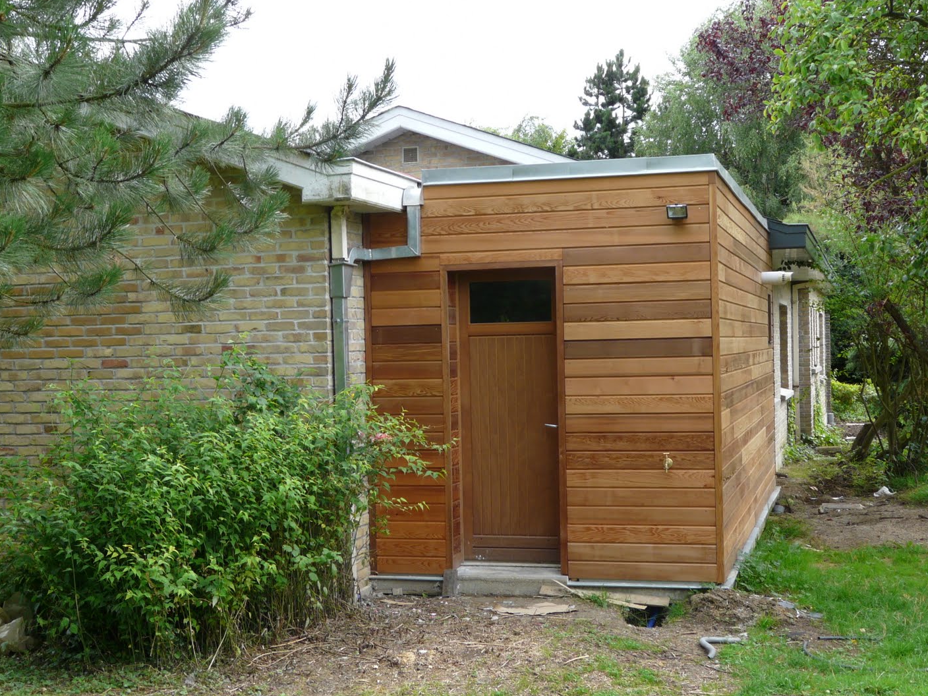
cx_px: 461
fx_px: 1340
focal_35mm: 50
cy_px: 343
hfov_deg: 38.2
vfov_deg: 29.1
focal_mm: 7.2
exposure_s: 1/125
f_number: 3.6
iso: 100
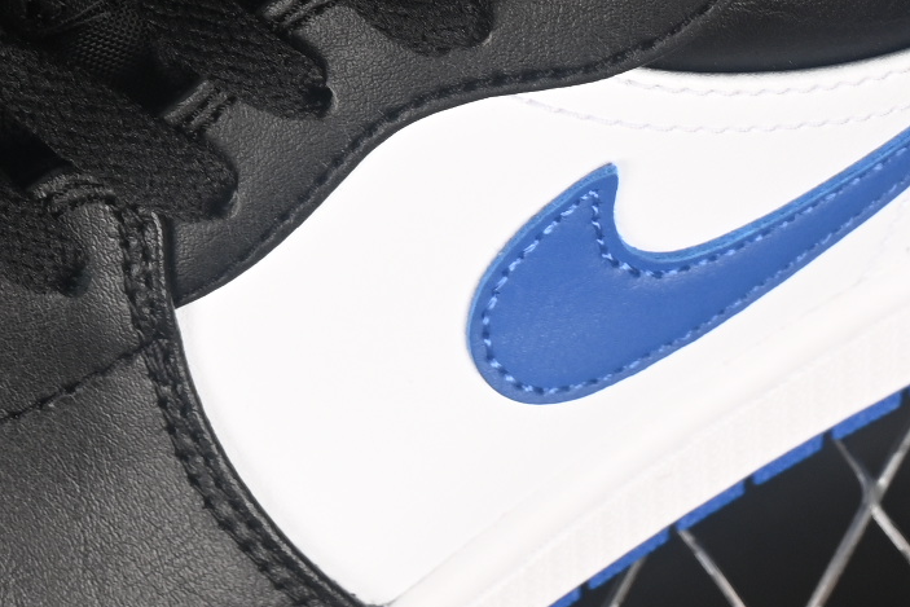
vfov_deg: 4.6
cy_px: -140
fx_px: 7509
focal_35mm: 297
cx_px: 41
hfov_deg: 6.9
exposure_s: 1/60
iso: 160
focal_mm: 50
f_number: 6.3
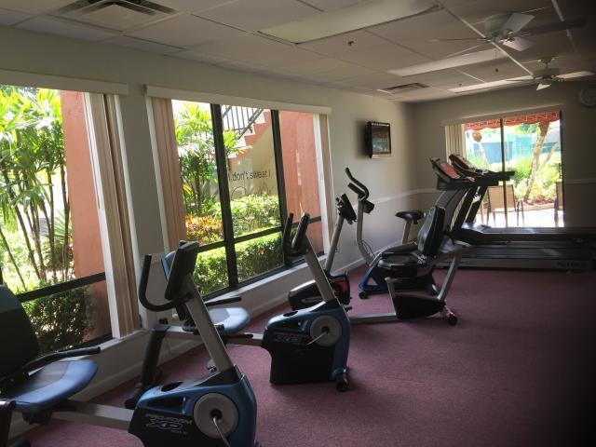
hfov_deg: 61.7
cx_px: 298
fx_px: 499
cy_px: 224
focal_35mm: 29
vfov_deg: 48.2
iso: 50
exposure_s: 1/120
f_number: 2.2
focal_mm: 4.15
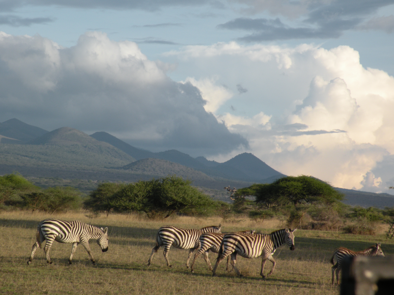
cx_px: 197
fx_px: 1764
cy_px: 148
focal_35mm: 155
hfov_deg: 12.7
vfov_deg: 9.6
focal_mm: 27.4
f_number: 6.3
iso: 64
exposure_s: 1/240
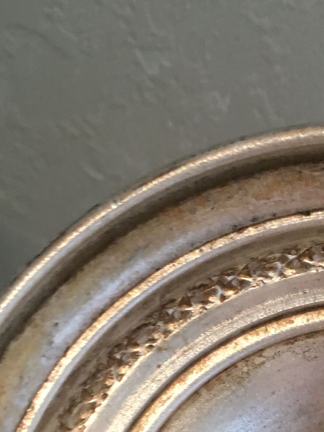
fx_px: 1024
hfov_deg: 17.1
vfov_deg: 21.9
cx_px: 394
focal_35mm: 82
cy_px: 531
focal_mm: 4.15
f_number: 2.2
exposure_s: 1/33
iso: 125
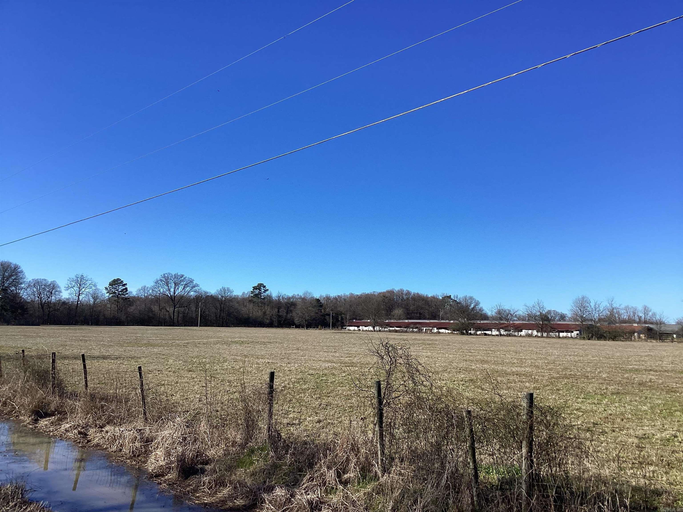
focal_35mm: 31
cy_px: 256
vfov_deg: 45.4
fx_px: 612
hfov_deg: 58.4
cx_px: 342
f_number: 2.4
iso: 25
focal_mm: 3.3
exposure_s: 1/1335
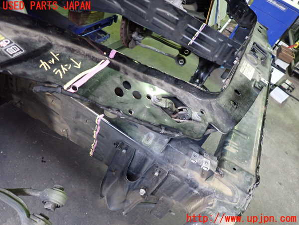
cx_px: 150
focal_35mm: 25
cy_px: 112
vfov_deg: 54.9
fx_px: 216
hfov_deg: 69.4
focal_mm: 4.5
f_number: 2
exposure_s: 1/40
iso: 640
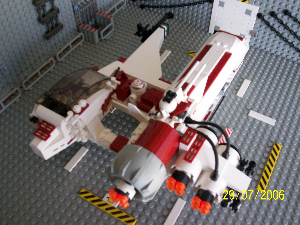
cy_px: 112
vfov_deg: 39.7
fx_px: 312
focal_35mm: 36
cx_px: 150
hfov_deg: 51.4
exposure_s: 1/18.3
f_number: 4.5
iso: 140
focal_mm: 5.9
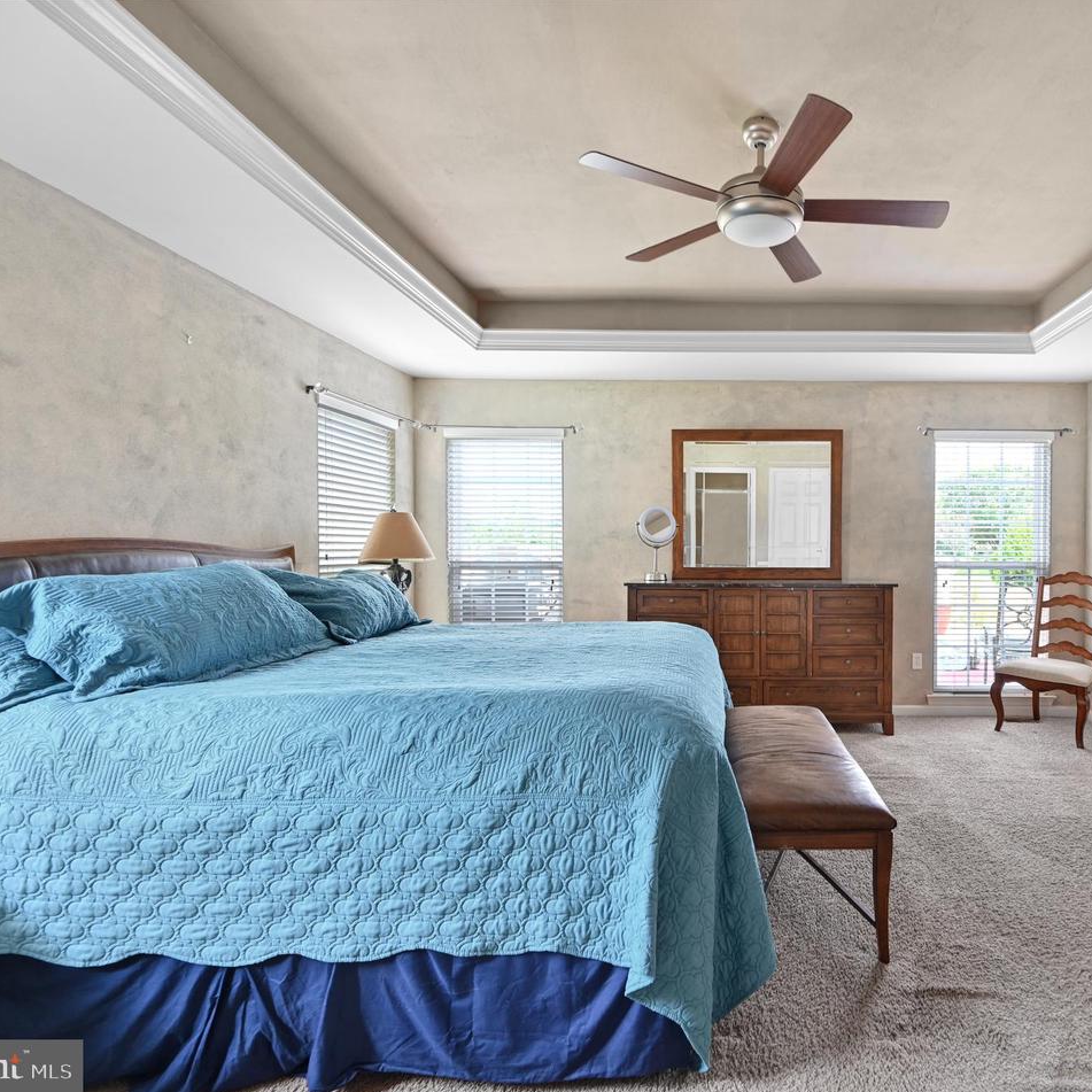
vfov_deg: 80.7
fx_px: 642
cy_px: 548
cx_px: 731
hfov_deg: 78.0
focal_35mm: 18
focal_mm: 14
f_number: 5
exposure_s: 1/25
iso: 250
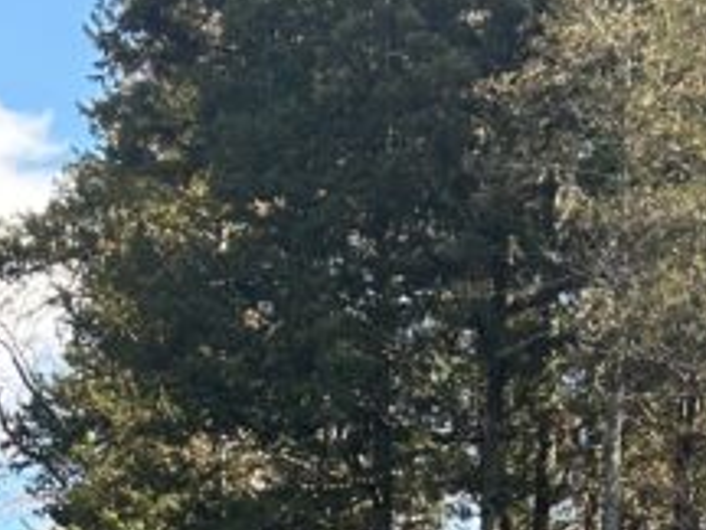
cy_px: 972
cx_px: 173
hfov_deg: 15.9
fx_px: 2509
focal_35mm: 123
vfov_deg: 11.2
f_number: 1.5
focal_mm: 5.7
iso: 50
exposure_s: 1/639
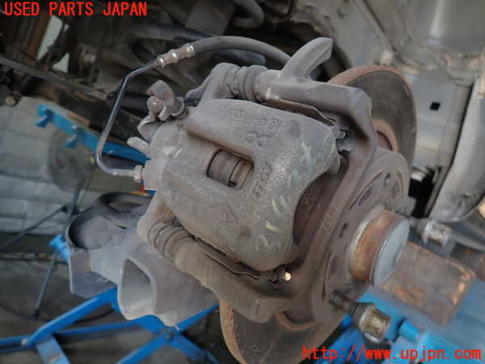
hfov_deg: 69.4
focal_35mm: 25
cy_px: 182
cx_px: 242
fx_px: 350
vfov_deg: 54.9
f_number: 2
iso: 100
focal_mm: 4.5
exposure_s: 1/60
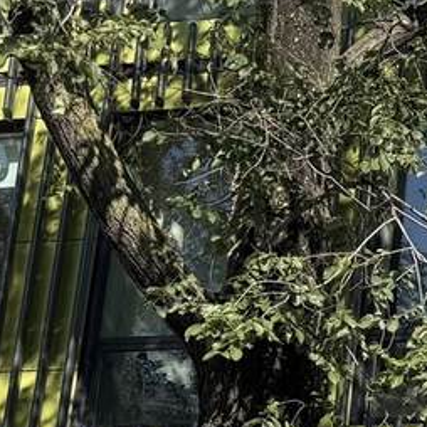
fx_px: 1493
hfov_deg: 14.1
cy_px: 398
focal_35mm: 107
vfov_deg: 16.0
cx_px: 815
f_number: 1.78
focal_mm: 6.76
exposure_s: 1/3145
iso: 80
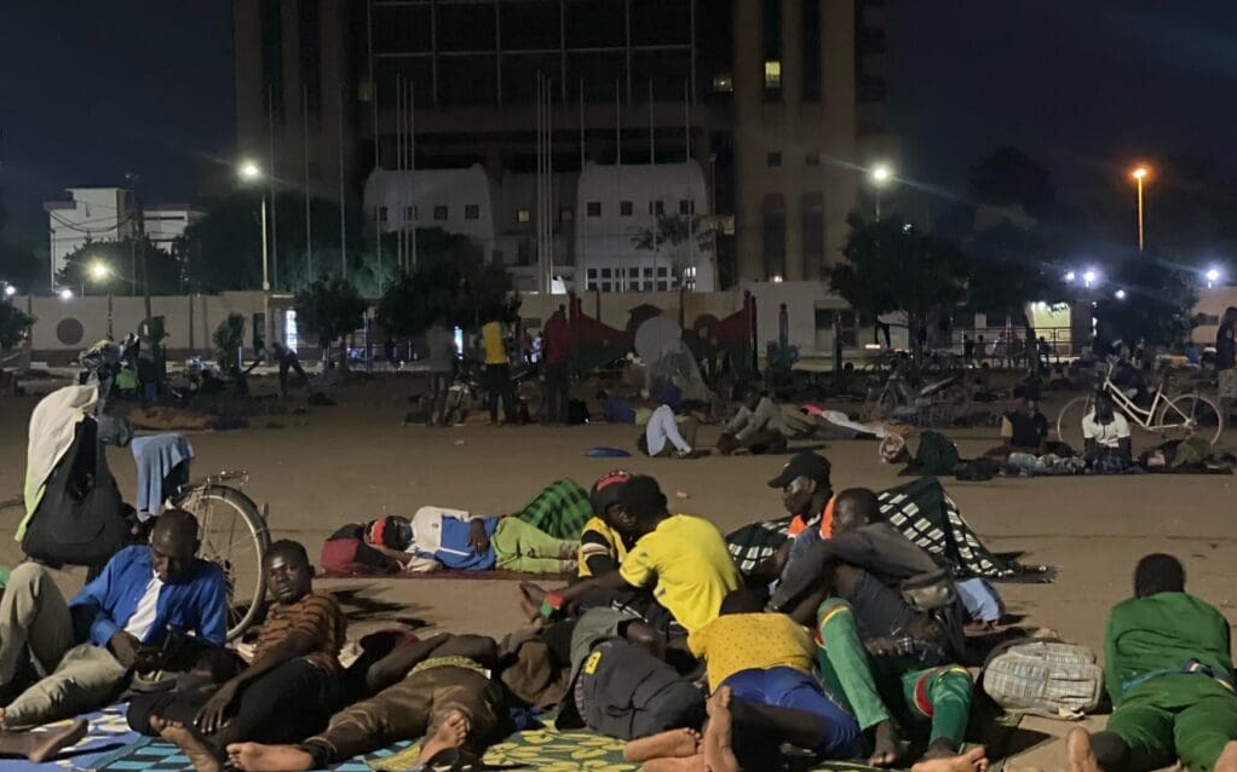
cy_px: 416
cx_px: 618
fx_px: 2292
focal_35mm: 68
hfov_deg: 30.2
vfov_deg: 19.1
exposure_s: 1/14
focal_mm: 7.5
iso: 1600
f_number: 2.2
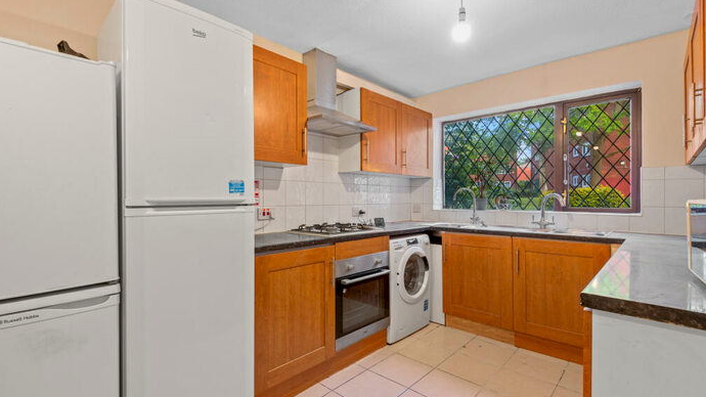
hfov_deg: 95.9
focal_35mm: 17
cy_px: 202
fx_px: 318
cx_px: 353
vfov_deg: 63.9
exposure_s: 1/2.5
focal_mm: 16
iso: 400
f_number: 9
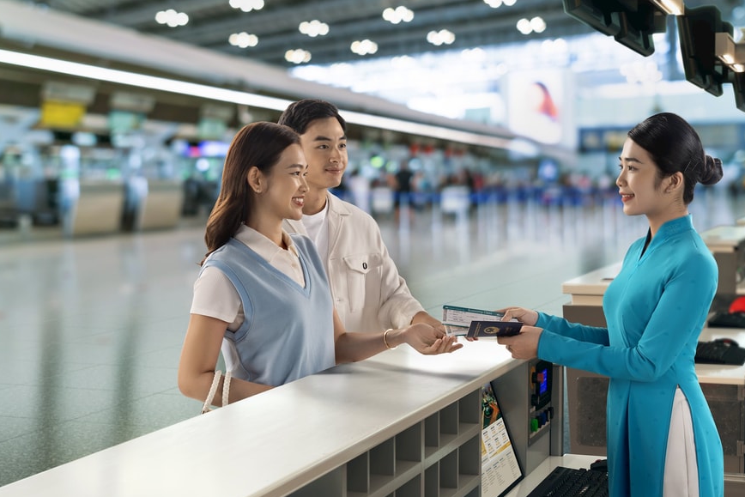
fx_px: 1180
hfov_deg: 35.0
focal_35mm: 57
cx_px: 368
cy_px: 243
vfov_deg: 23.8
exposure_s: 1/160
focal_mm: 55
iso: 100
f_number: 10
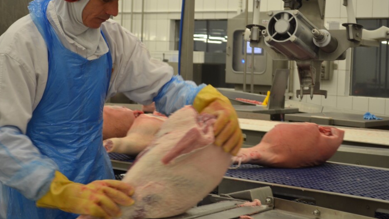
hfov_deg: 27.3
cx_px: 190
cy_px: 79
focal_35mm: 78
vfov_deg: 15.6
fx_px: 800
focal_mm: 45
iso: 400
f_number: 5.3
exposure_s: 1/30
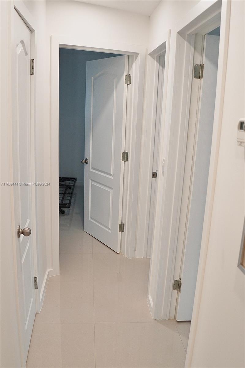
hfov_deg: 43.6
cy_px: 184
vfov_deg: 61.9
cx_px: 122
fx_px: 306
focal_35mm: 30
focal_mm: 20
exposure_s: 1/250
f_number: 2.8
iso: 800
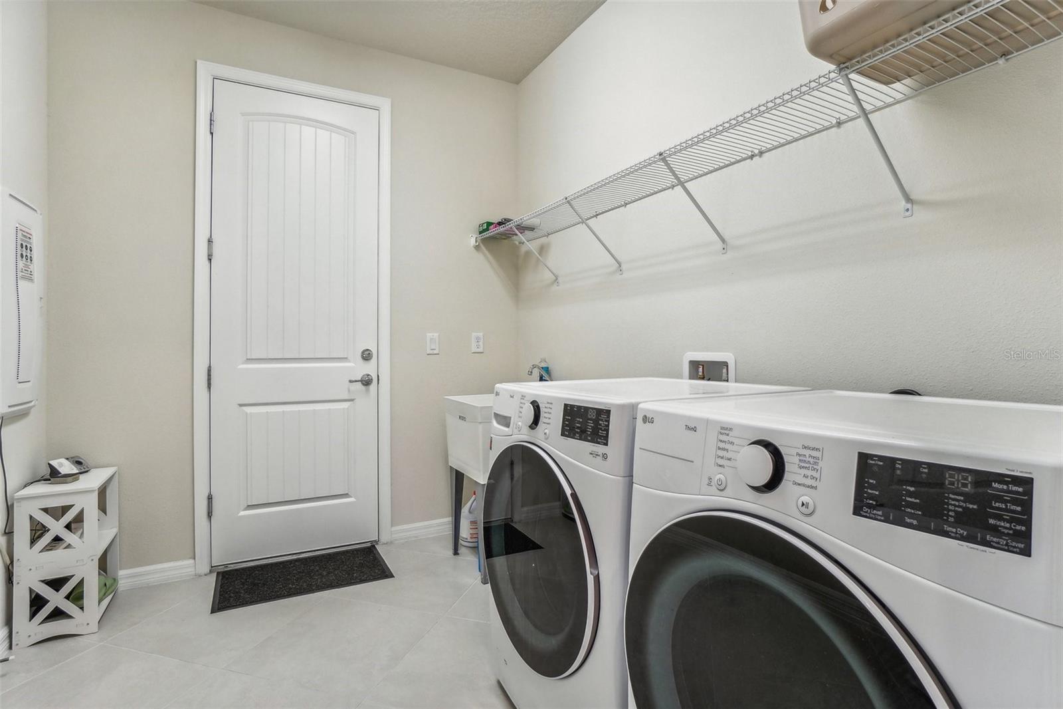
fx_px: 487
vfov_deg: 72.0
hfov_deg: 95.0
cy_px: 354
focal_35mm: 16
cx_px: 532
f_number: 8
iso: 400
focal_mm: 11
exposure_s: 1/25
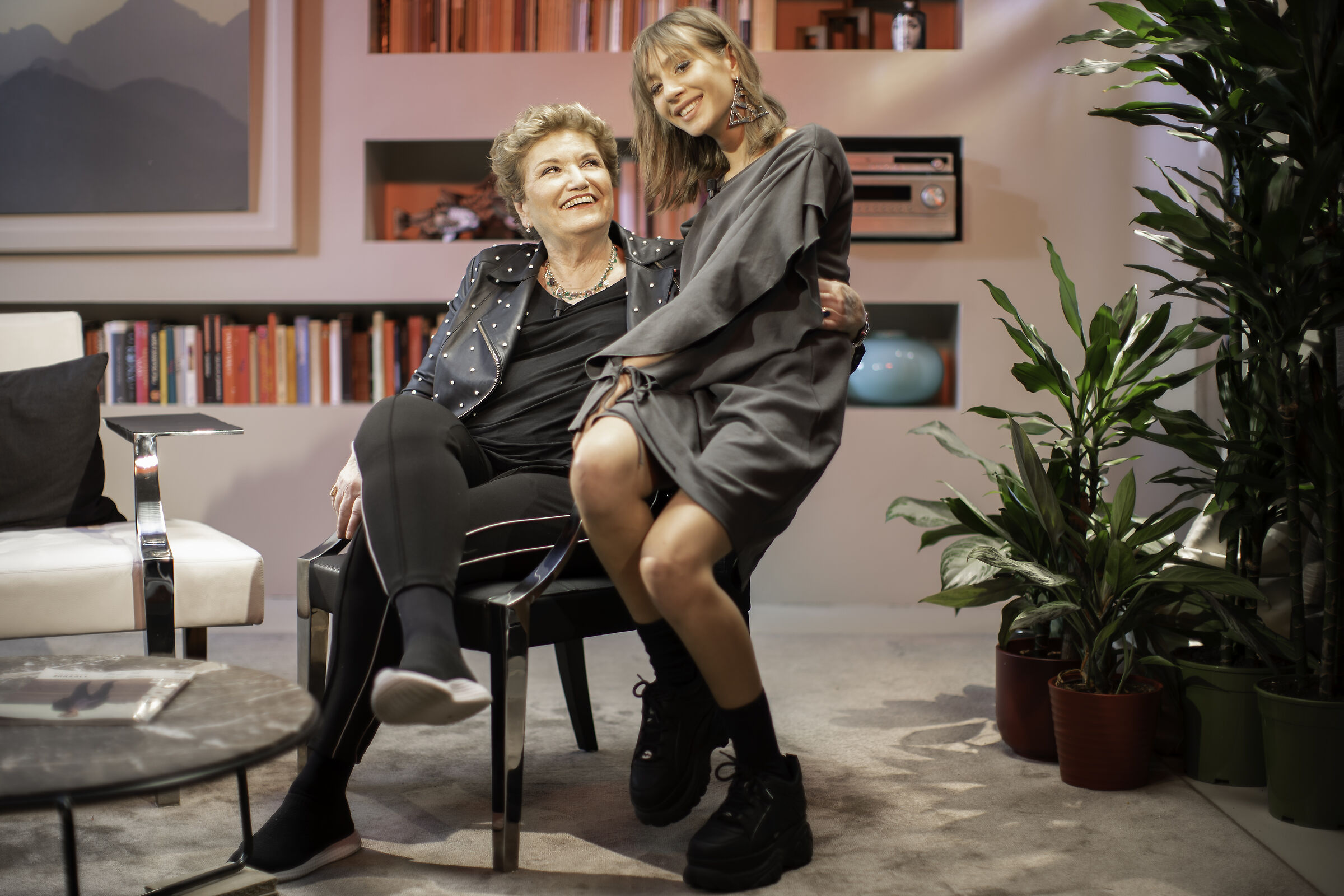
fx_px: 1867
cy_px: 448
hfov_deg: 39.6
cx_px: 672
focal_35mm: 50
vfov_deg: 27.0
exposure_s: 1/40
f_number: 1.3
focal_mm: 50
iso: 125
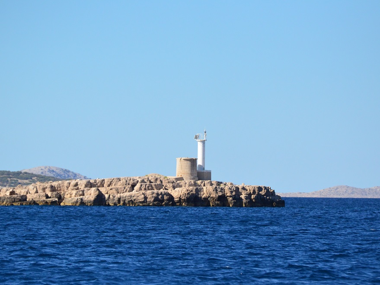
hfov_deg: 5.5
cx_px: 188
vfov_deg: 4.1
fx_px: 3954
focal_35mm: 360
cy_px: 142
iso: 1100
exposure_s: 1/8000
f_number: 5.3
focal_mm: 220
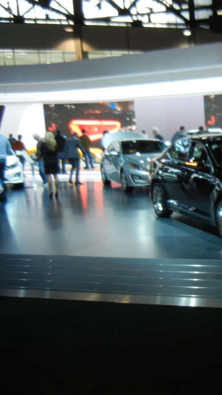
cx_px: 263
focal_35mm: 44
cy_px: 198
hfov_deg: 24.6
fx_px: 461
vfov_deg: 46.4
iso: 360
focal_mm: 5.4
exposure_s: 1/69.6
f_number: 3.5
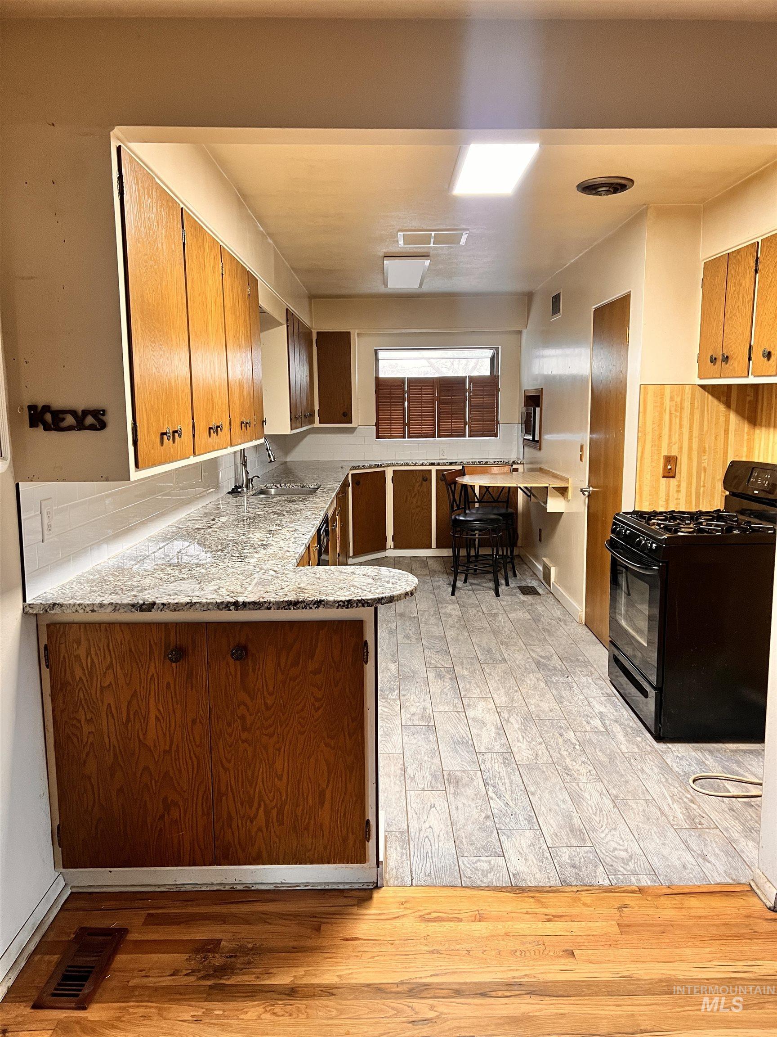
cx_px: 388
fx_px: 778
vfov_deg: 67.3
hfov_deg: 53.1
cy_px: 518
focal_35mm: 26
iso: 200
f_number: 1.5
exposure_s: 1/60
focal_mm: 5.7
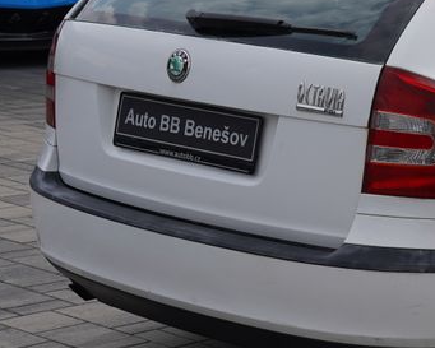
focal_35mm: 124
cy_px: 152
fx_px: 1597
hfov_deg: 14.9
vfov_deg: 12.4
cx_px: 542
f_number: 7.1
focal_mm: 44
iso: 100
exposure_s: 1/320
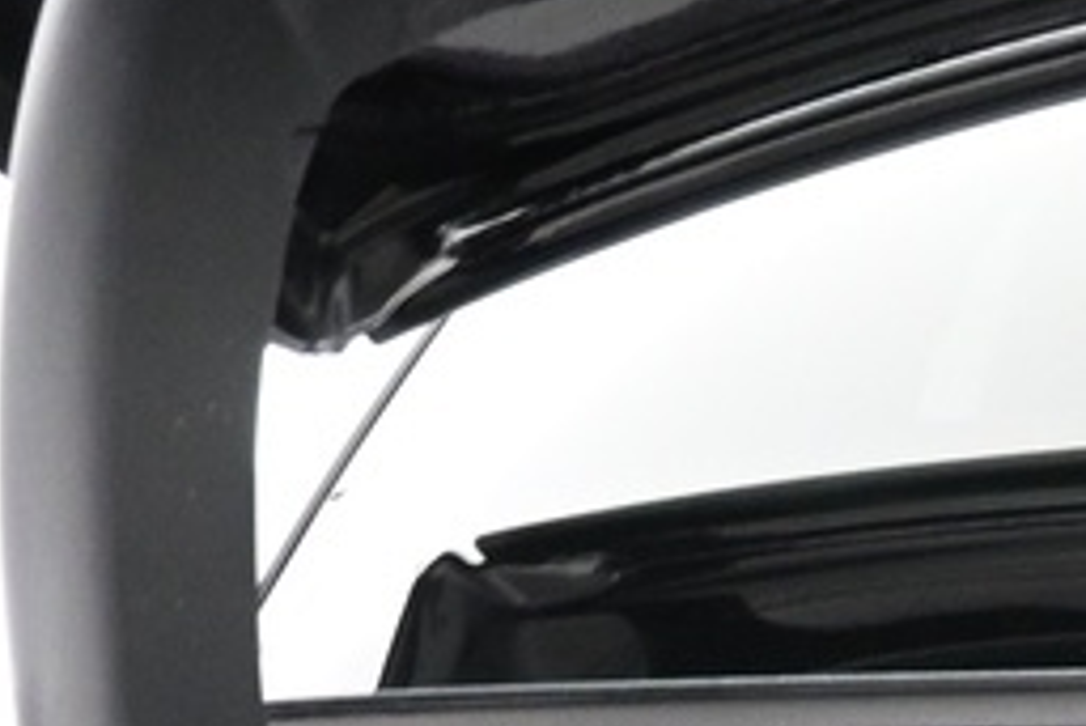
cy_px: 2093
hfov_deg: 11.5
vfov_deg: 7.9
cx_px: 2460
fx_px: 4588
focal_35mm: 152
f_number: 3.5
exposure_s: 1/20
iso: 1600
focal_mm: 16
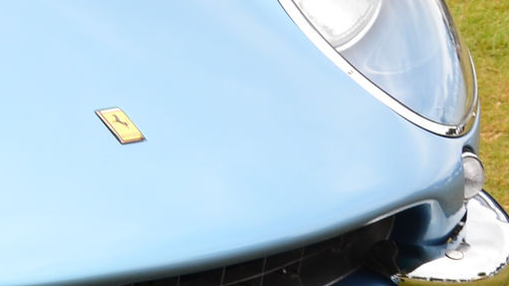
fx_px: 2564
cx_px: -414
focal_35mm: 190
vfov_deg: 6.4
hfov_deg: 10.6
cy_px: 5
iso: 400
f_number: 8
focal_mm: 32
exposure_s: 1/125
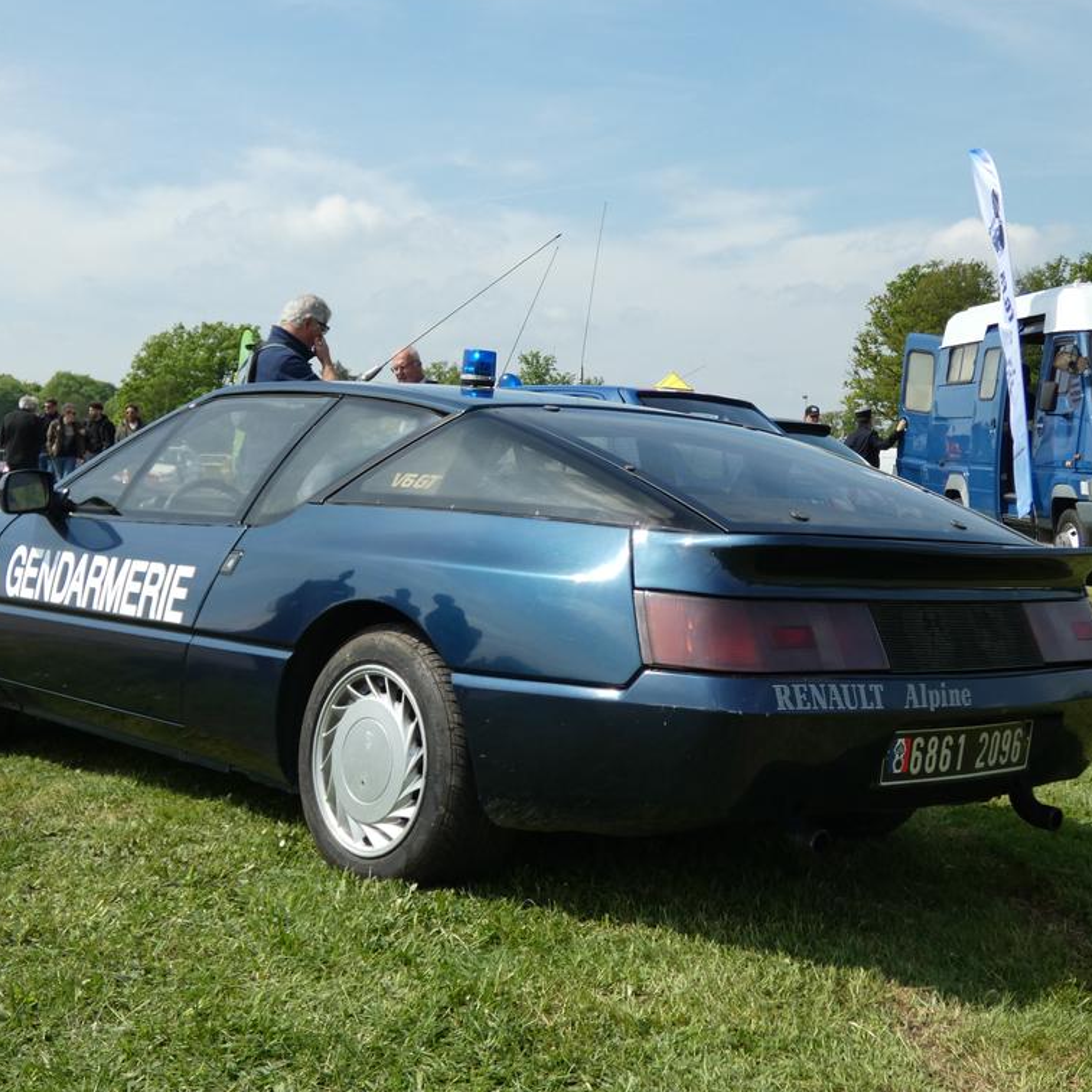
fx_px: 1749
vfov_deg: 34.7
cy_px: 541
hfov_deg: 34.7
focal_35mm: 49
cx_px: 501
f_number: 3.6
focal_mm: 7.3
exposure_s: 1/800
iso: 80
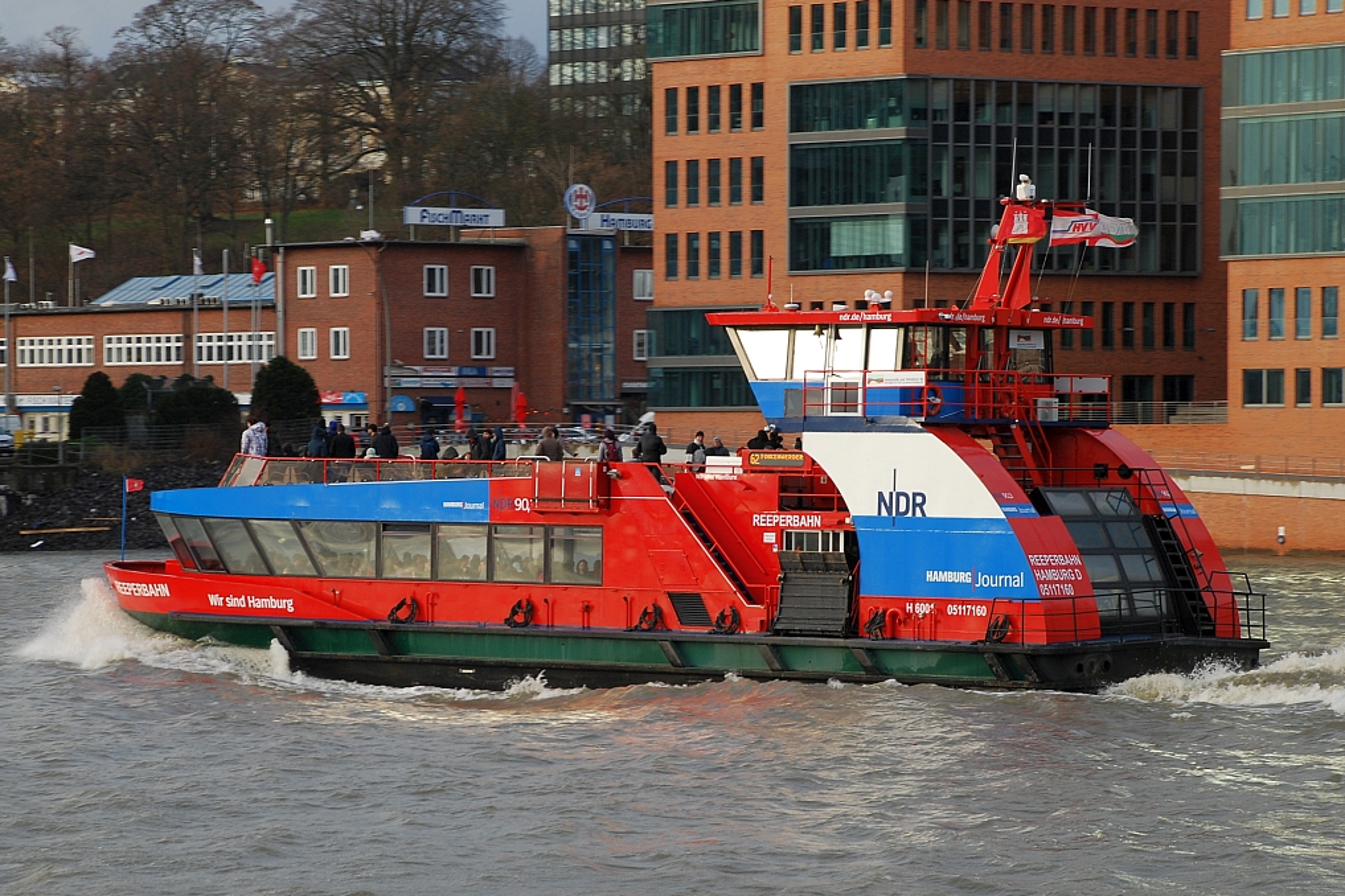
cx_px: 673
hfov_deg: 15.9
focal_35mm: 129
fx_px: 4801
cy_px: 445
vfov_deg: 10.7
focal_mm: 85
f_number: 6.3
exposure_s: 1/125
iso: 200
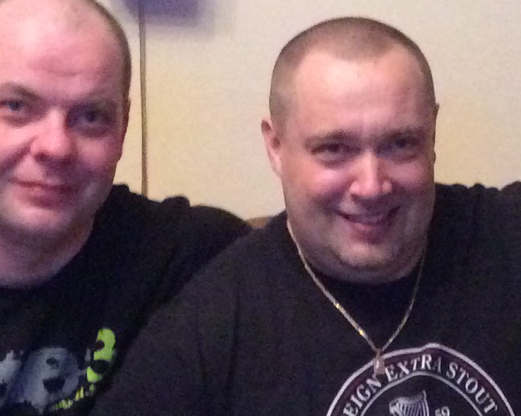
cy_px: 361
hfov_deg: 17.9
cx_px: 354
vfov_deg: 14.3
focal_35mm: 107
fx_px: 1649
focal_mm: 3.3
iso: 500
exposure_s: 1/17
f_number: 2.4
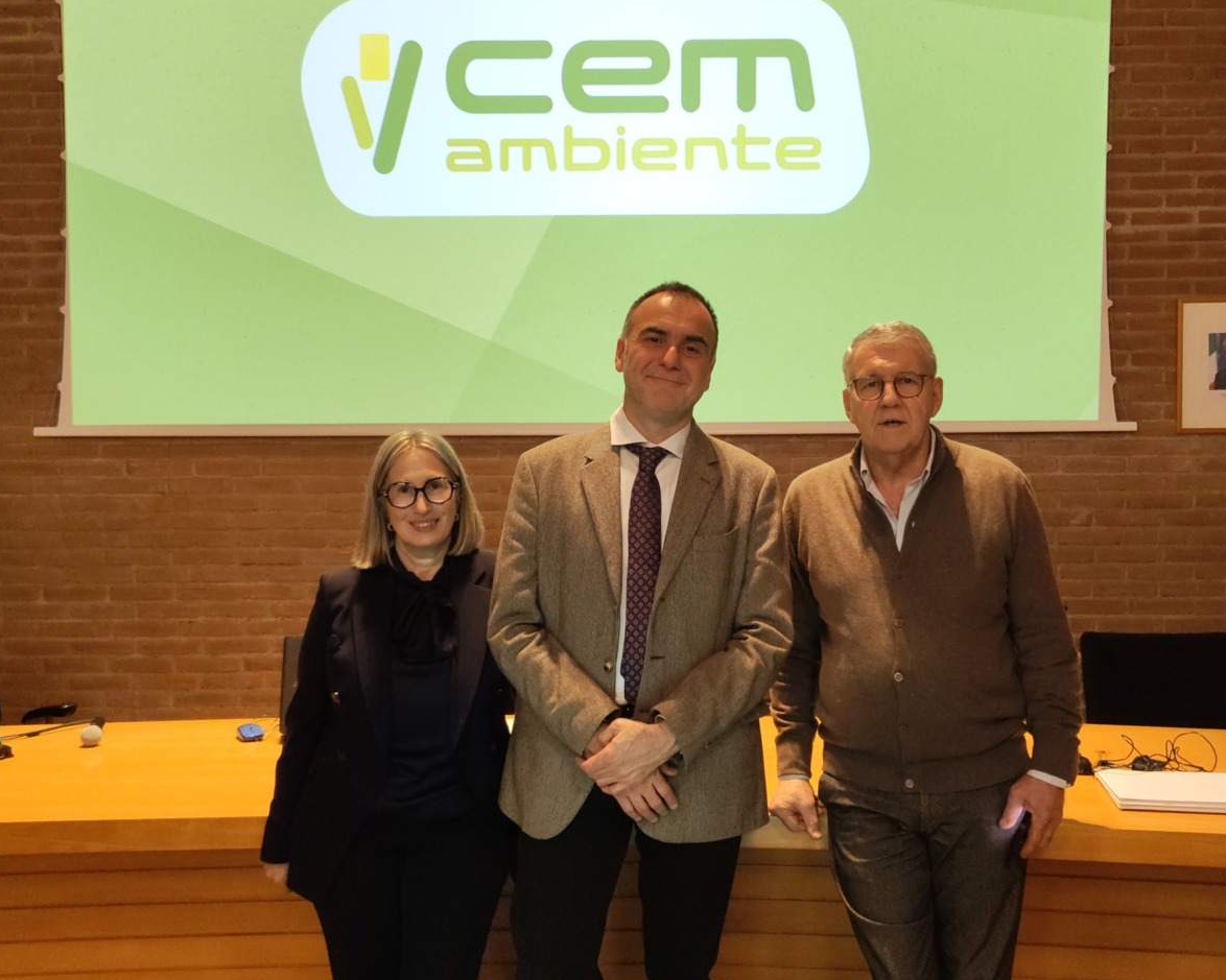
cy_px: 482
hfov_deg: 54.2
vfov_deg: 44.5
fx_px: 1197
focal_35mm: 33
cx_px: 659
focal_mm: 5.56
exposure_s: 1/100
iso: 1026
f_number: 1.88
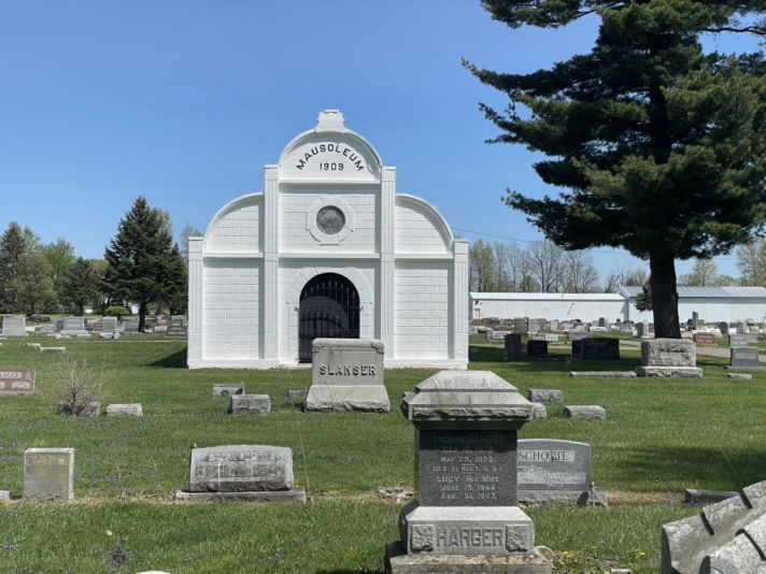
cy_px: 287
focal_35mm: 52
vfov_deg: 28.0
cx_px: 383
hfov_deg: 36.8
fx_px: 1151
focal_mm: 6
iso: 25
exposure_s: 1/2398
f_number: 2
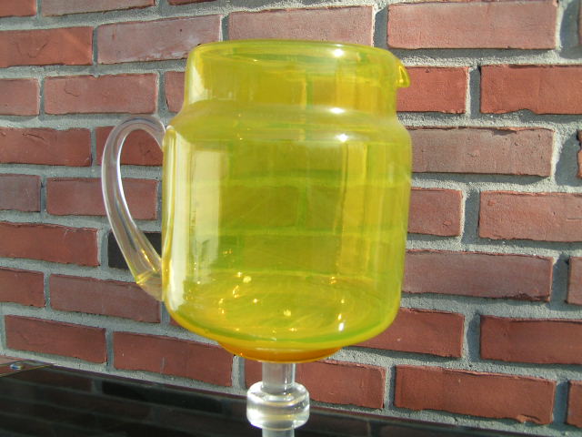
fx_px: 639
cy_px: 218
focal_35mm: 38
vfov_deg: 37.7
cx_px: 291
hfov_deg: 49.0
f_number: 5.6
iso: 50
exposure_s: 1/125
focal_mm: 5.8
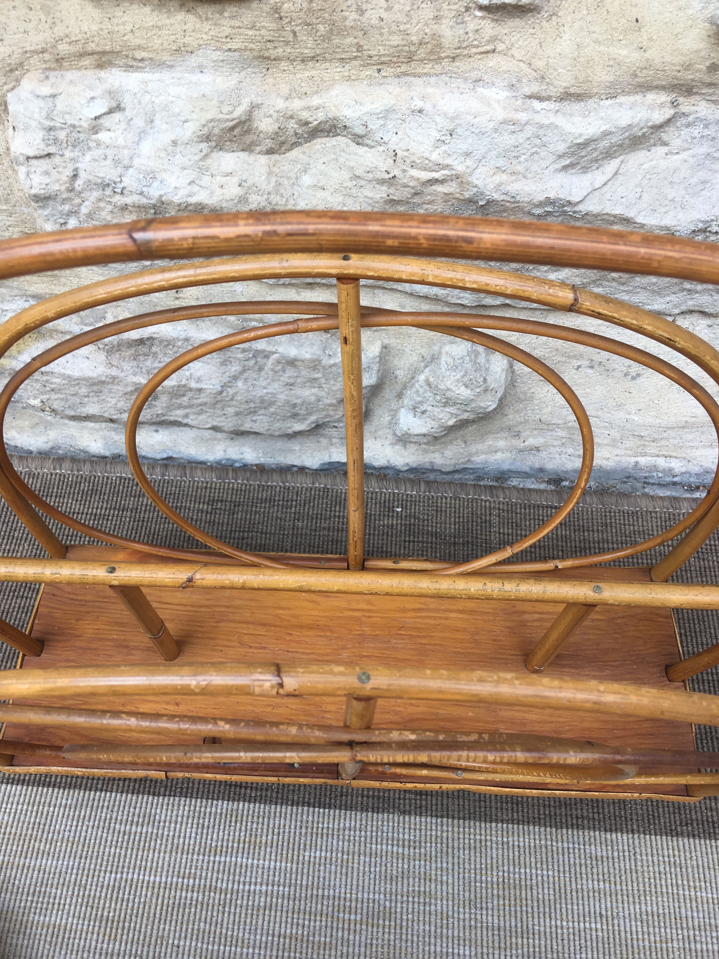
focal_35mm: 29
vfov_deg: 61.7
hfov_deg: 48.2
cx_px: 360
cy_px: 480
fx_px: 803
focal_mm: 4.15
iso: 25
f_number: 2.2
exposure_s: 1/113
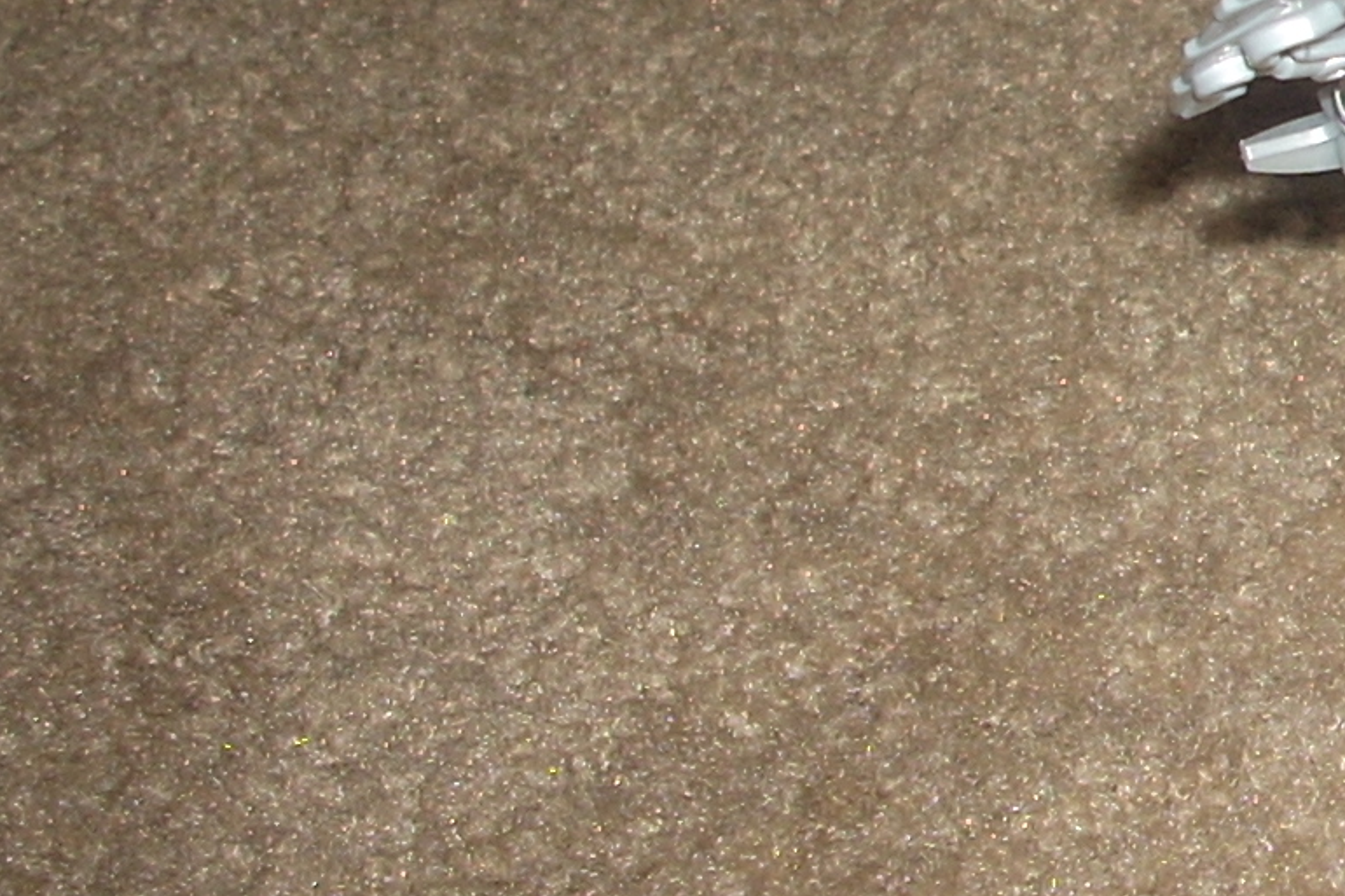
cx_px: 2135
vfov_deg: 10.6
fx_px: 4781
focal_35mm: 128
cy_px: 14
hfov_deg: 14.7
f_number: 2.8
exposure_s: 1/60
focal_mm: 6.2
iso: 64
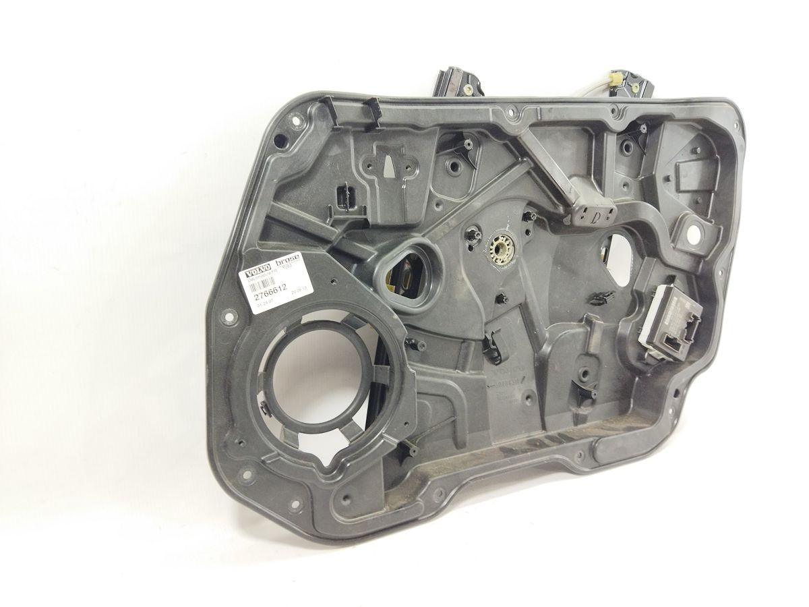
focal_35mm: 27
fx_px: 631
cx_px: 404
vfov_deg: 51.4
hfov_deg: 65.3
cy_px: 304
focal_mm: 4.71
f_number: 1.79
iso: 122
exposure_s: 1/50
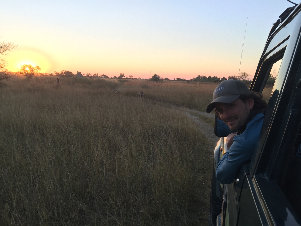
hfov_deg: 61.7
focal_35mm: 29
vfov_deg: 48.2
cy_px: 113
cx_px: 150
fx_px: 252
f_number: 2.2
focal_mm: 4.15
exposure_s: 1/158
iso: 32
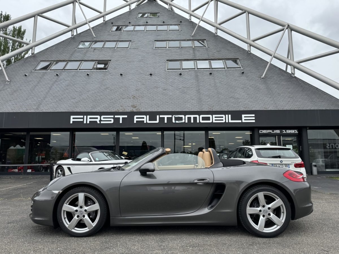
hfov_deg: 71.6
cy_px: 127
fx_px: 235
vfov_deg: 56.8
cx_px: 170
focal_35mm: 24
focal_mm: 6.76
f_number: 1.78
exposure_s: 1/1112
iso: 80
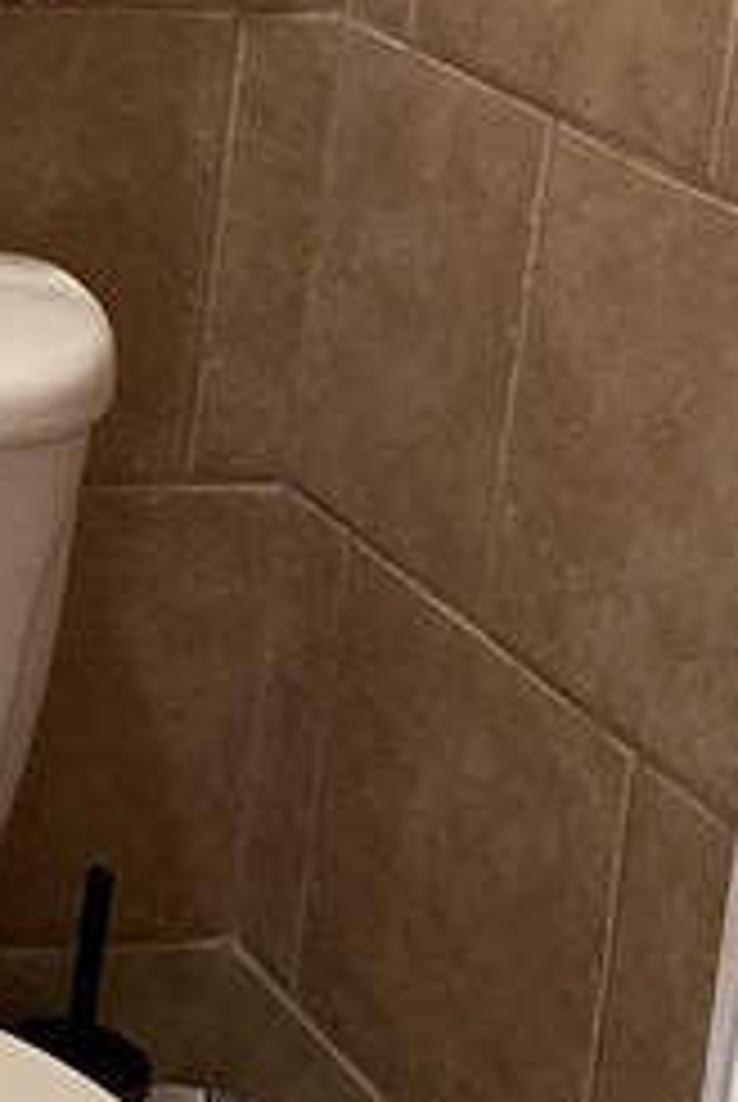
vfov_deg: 16.5
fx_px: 3649
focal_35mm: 119
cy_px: -216
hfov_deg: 10.8
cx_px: -576
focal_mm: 4.25
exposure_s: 1/60
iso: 500
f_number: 1.8
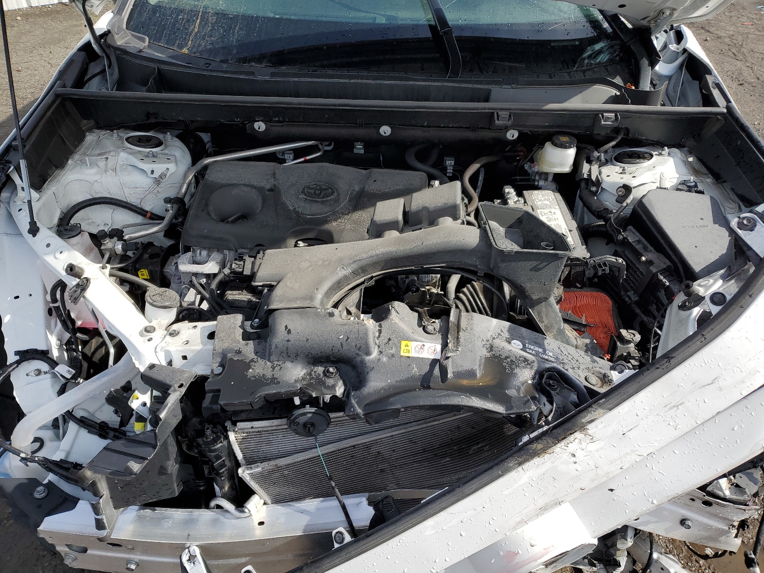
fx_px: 574
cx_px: 382
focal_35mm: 26
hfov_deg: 67.3
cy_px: 286
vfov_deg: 53.1
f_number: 1.5
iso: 50
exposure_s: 1/2500
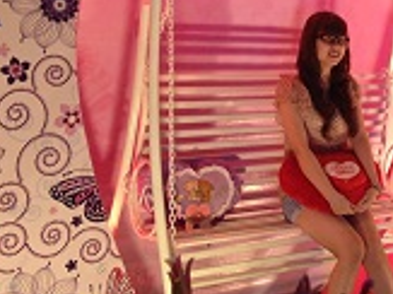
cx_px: 451
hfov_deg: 21.4
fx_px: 976
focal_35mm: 86
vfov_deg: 16.6
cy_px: -36
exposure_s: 1/20
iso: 80
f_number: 2.4
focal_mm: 4.28
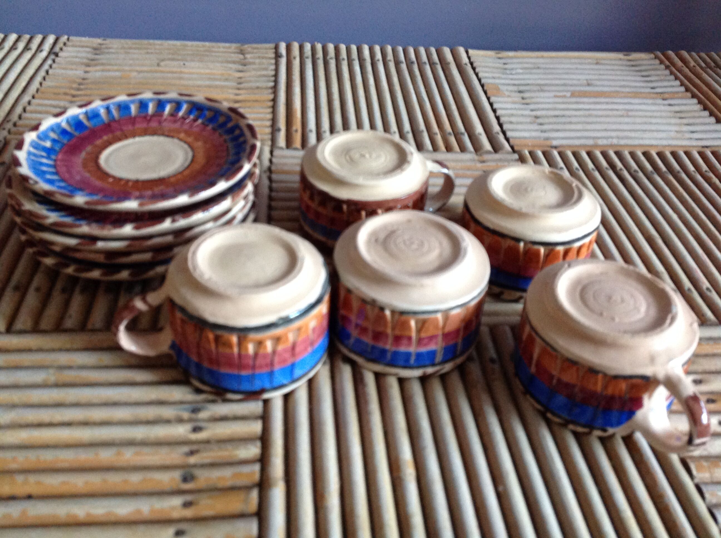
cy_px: 269
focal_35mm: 35
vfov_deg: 40.6
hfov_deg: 52.7
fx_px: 728
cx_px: 360
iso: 250
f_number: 2.4
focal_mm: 4.28
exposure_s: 1/15
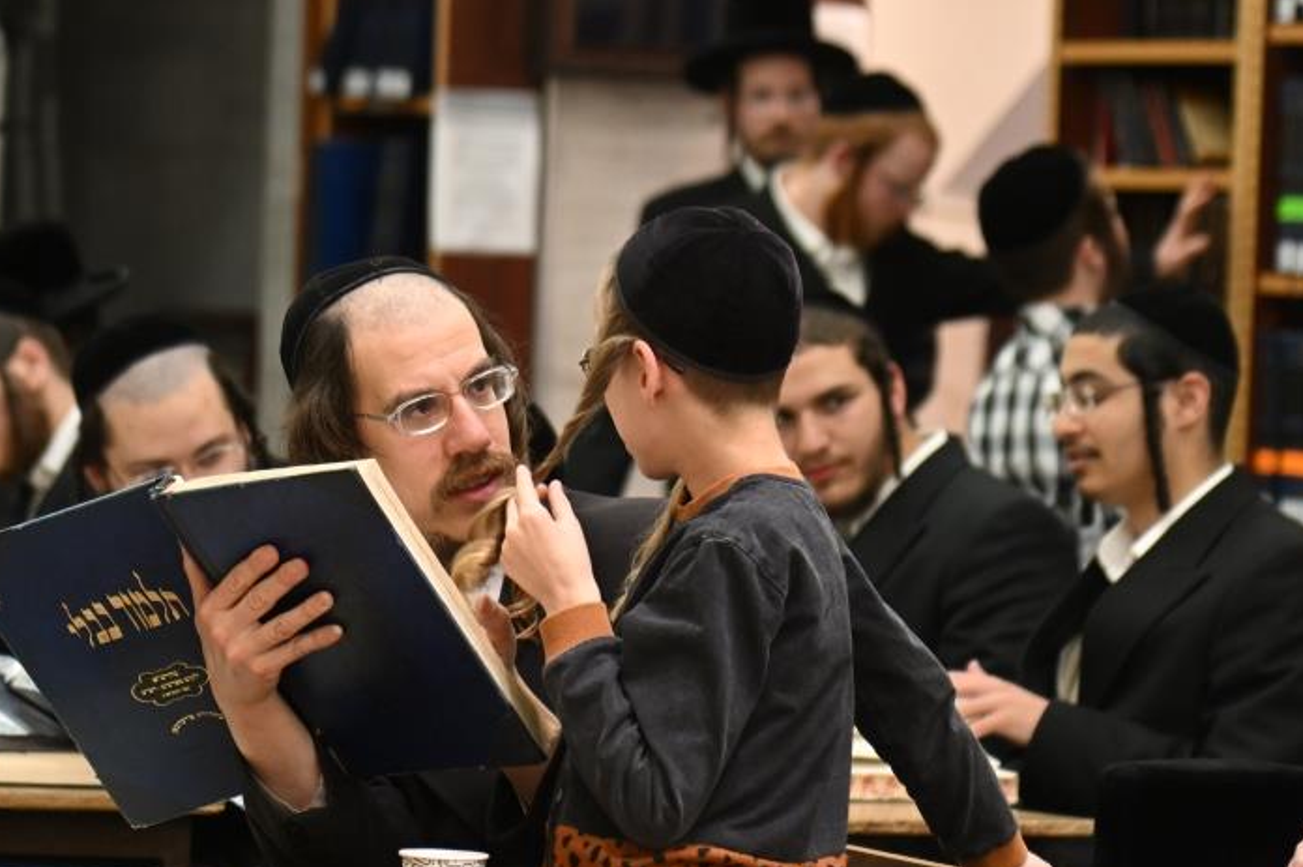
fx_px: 9584
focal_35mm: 265
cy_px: 483
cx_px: 429
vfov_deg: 5.2
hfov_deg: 7.8
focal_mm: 120
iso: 1250
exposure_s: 1/100
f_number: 4
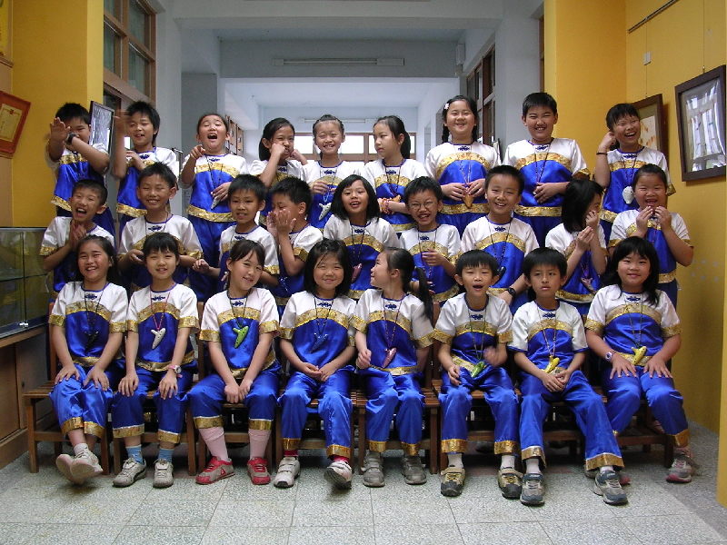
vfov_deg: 37.7
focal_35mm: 38
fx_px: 798
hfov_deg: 49.0
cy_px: 272
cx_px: 364
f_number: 2.8
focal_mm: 5.8
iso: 100
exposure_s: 1/54.5
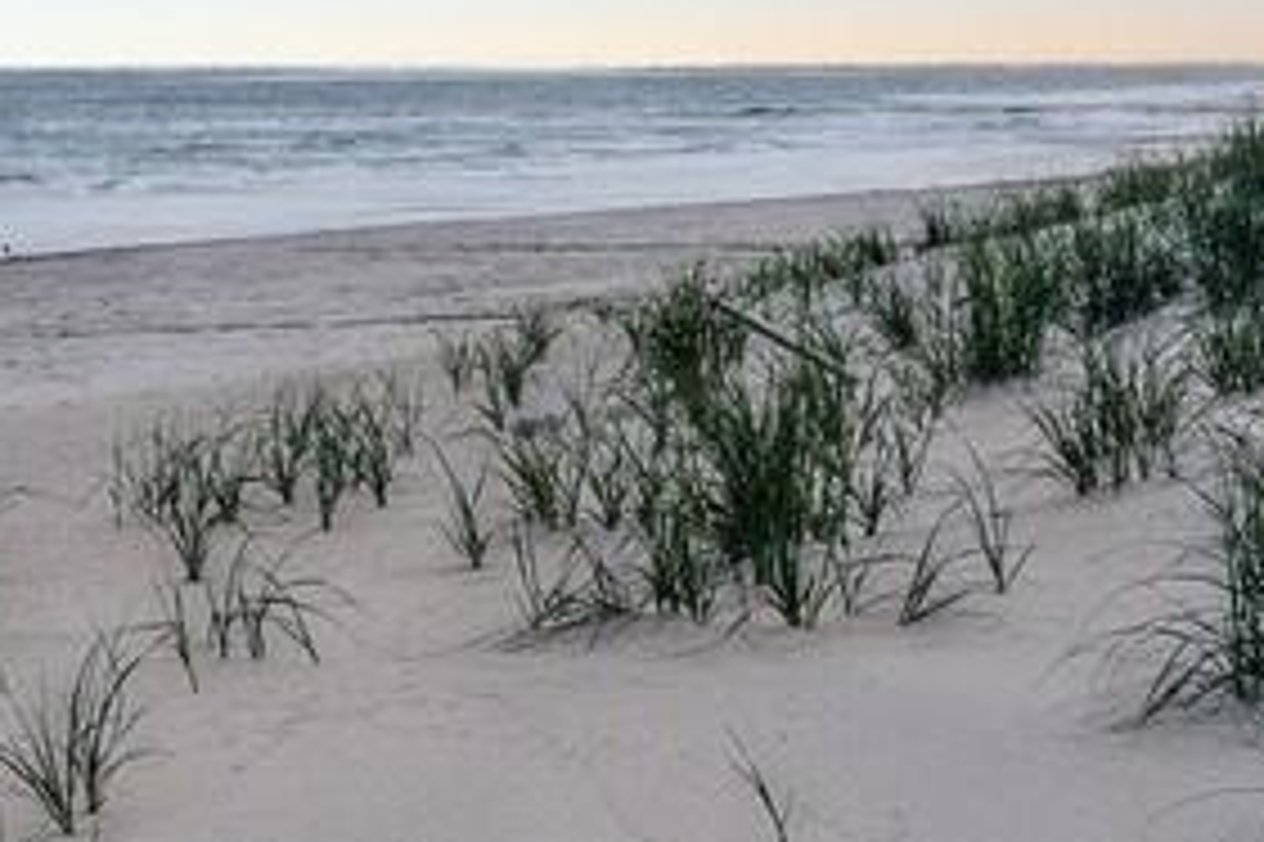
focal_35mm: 131
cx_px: -976
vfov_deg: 10.4
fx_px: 4597
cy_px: 140
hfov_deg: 14.0
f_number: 8
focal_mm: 24
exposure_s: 1/200
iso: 400
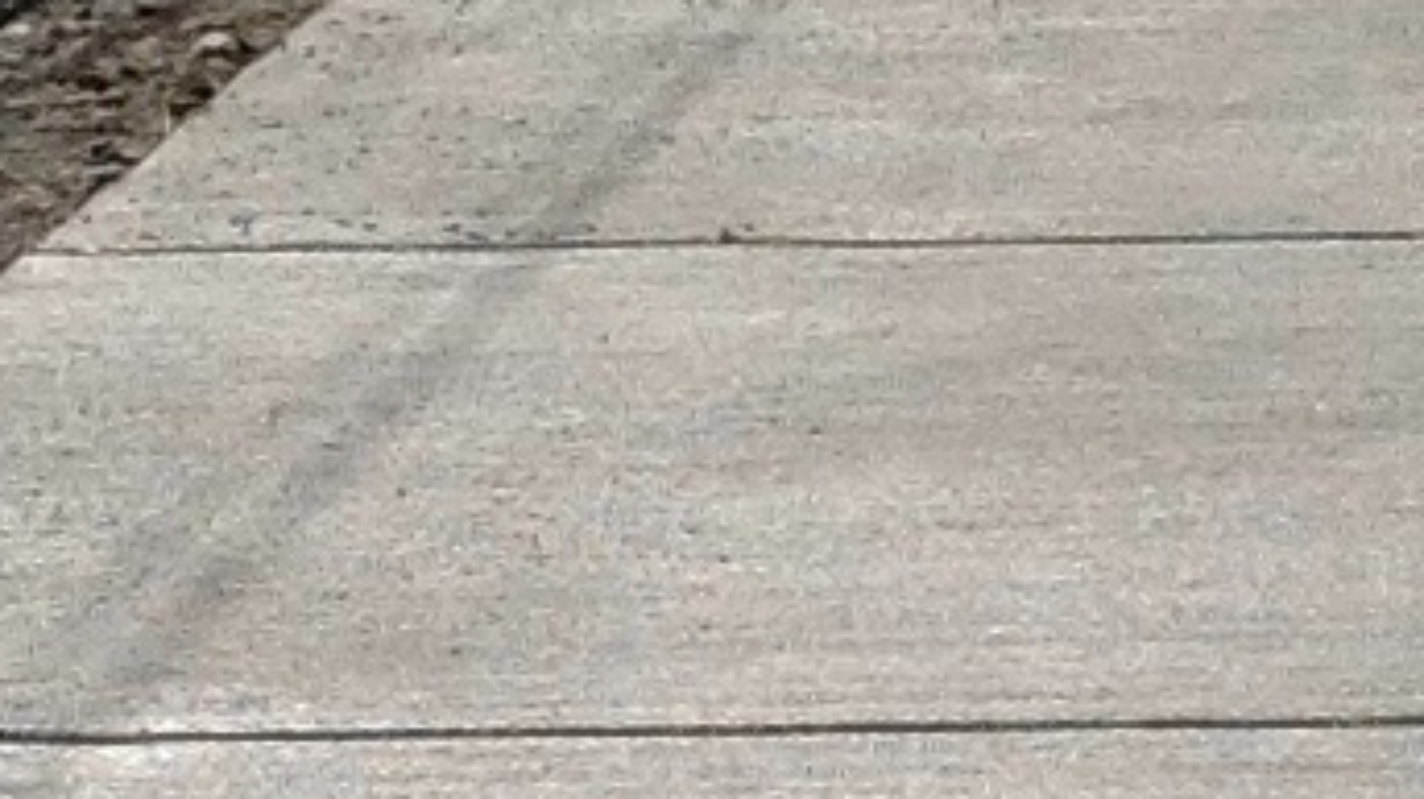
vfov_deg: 4.2
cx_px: 2649
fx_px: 10830
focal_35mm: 287
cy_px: 646
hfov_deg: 7.3
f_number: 2.4
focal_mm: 4.28
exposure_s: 1/1890
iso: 50
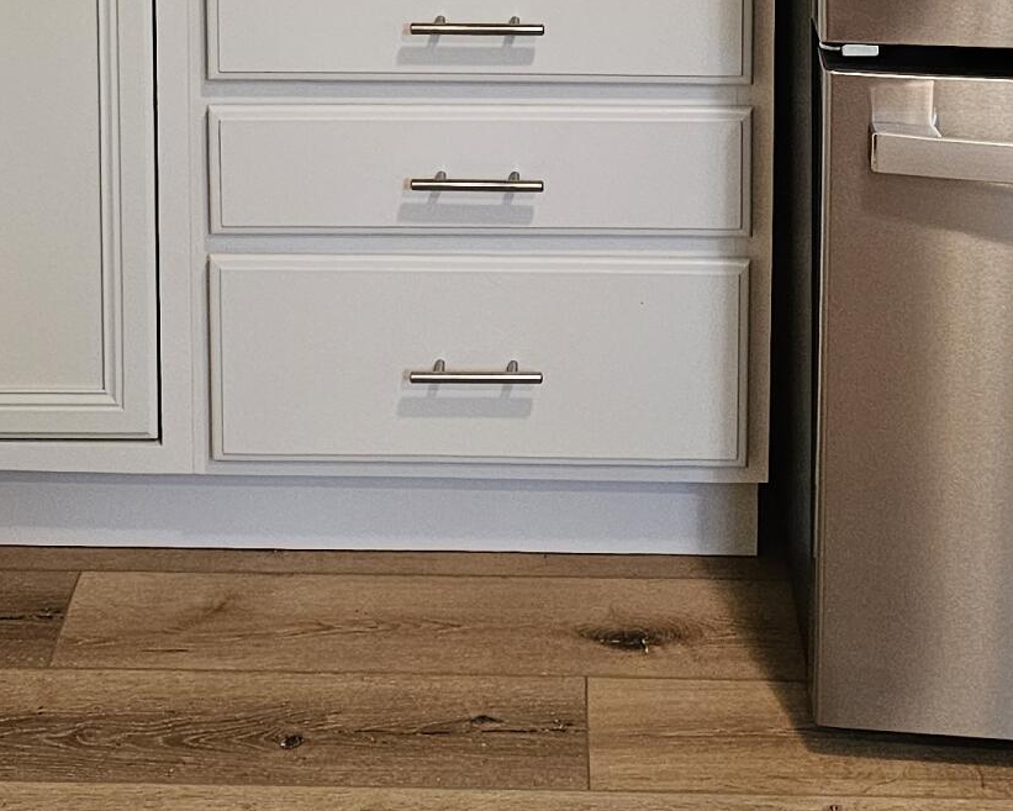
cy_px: -432
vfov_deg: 16.8
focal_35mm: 82
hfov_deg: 23.3
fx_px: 2459
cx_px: 427
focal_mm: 6.3
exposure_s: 1/120
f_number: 1.7
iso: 500
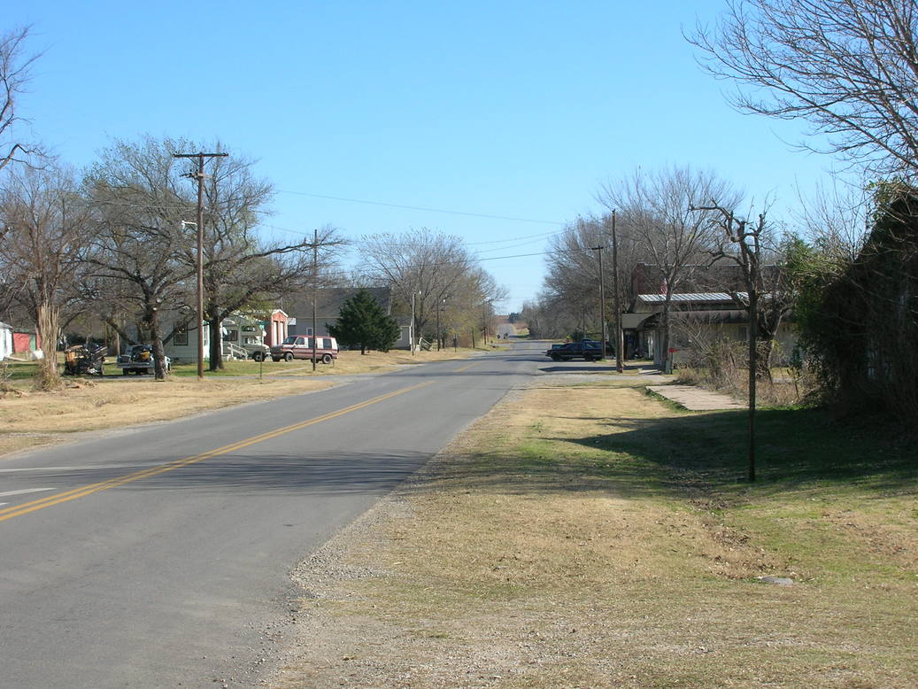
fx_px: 1750
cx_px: 459
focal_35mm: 66
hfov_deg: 29.4
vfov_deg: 22.3
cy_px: 344
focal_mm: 11
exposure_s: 1/170
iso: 50
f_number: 6.4
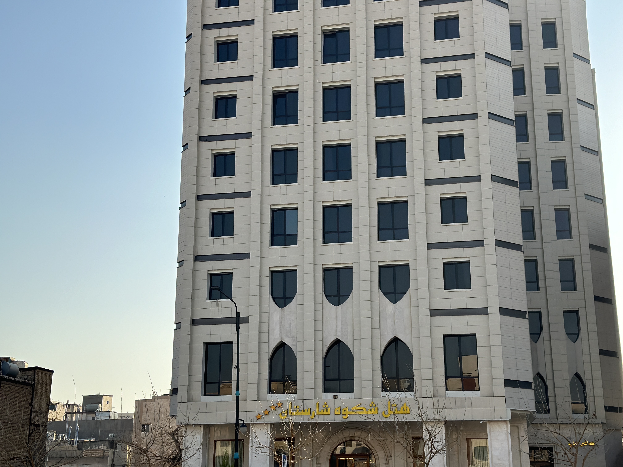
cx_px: 312
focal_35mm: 48
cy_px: 234
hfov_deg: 39.7
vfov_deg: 30.3
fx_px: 864
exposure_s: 1/5000
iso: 80
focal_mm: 6.86
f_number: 1.78
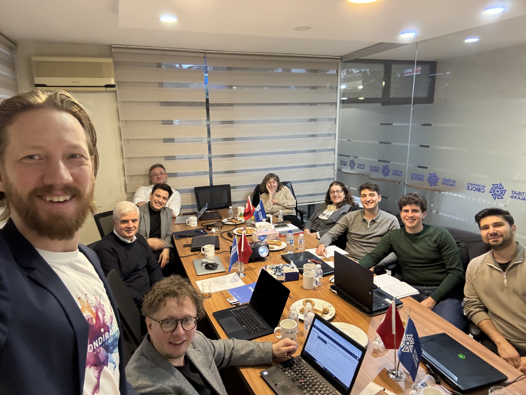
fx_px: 349
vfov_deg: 58.9
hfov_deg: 73.9
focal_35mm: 23
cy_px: 198
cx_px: 263
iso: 320
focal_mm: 2.69
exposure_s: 1/40
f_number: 1.9
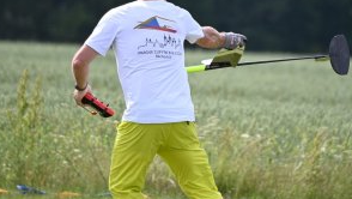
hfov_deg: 3.0
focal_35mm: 708
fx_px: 6614
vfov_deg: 1.7
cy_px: 58
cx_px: 209
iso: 320
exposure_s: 1/800
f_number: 6.3
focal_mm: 400
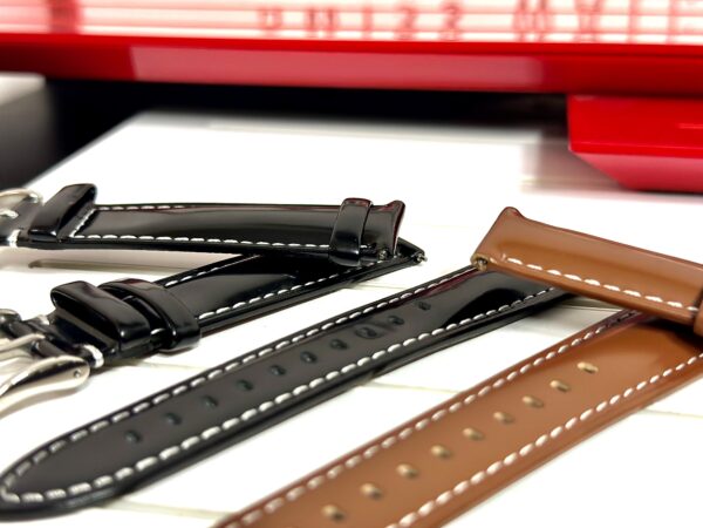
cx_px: 352
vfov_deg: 30.3
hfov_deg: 39.7
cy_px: 264
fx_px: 975
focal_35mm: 48
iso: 160
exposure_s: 1/60
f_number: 1.78
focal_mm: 6.86
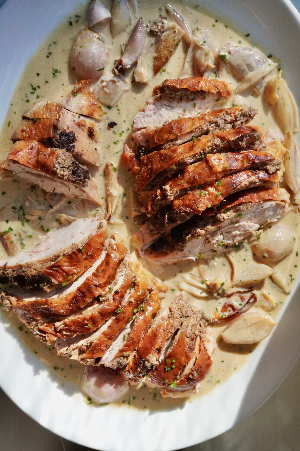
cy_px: 226
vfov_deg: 53.1
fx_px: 450
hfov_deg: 36.9
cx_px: 150
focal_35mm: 36
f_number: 5.6
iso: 2500
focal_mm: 24
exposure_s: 1/2500
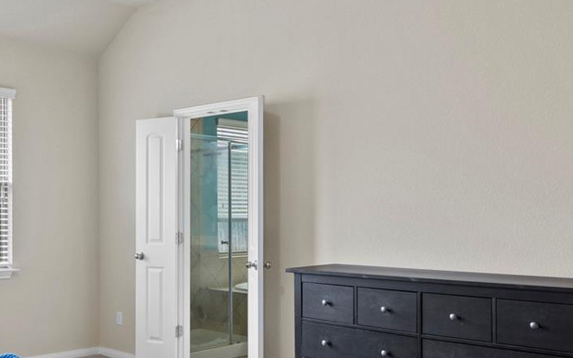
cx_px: 145
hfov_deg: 43.8
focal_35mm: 44
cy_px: 211
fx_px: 687
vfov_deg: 29.2
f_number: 11
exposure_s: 3.2
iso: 250
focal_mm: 10
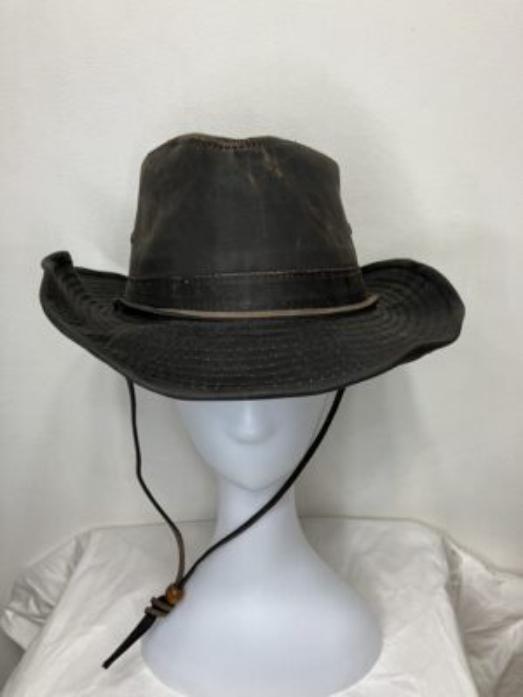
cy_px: 348
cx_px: 262
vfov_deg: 63.4
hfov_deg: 49.7
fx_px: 564
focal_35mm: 28
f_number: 1.8
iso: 40
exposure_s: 1/50
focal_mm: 3.99
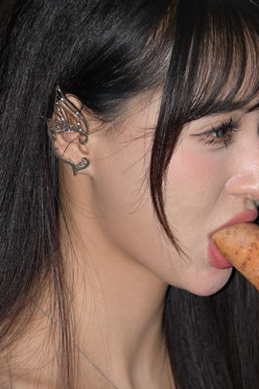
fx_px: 5147
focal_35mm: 477
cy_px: 312
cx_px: 252
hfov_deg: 2.9
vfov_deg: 4.3
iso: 200
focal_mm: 140
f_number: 4
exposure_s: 1/200
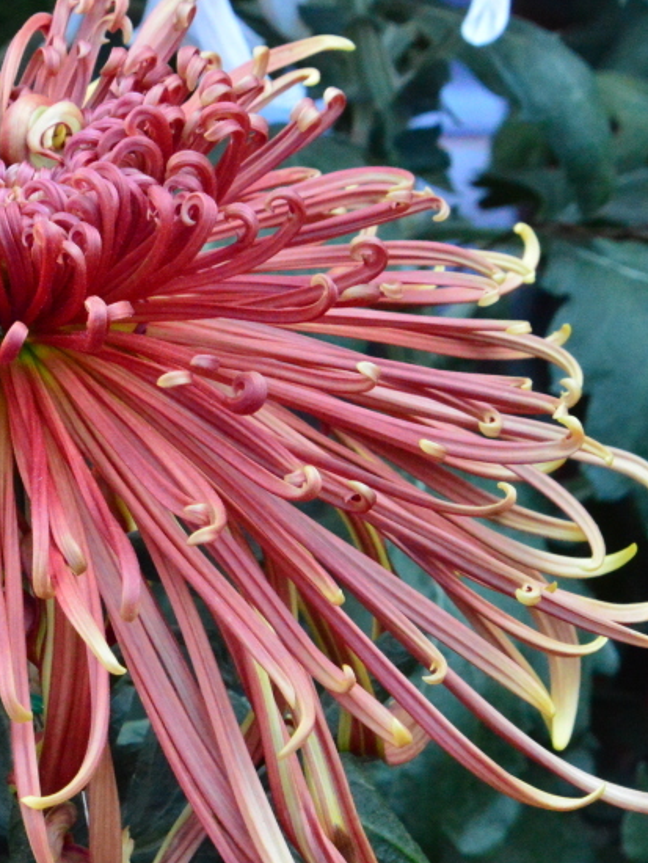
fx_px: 5684
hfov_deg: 6.5
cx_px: 64
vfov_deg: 8.7
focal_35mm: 228
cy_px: 413
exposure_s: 1/200
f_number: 16
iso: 6400
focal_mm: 85
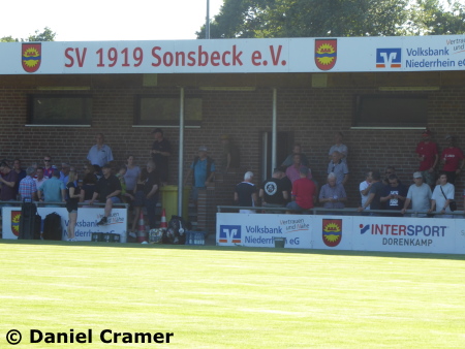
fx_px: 3105
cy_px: 174
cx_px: 232
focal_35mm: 231
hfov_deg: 8.6
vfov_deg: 6.4
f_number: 5.6
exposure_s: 1/100
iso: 80
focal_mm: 41.4
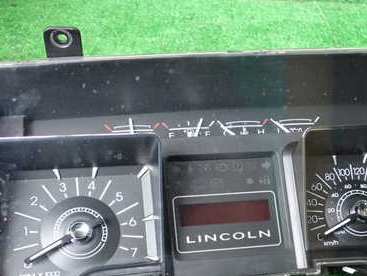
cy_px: 193
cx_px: 208
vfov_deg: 29.4
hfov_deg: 38.8
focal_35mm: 49
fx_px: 520
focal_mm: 5.4
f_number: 2.3
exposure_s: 1/40
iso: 800
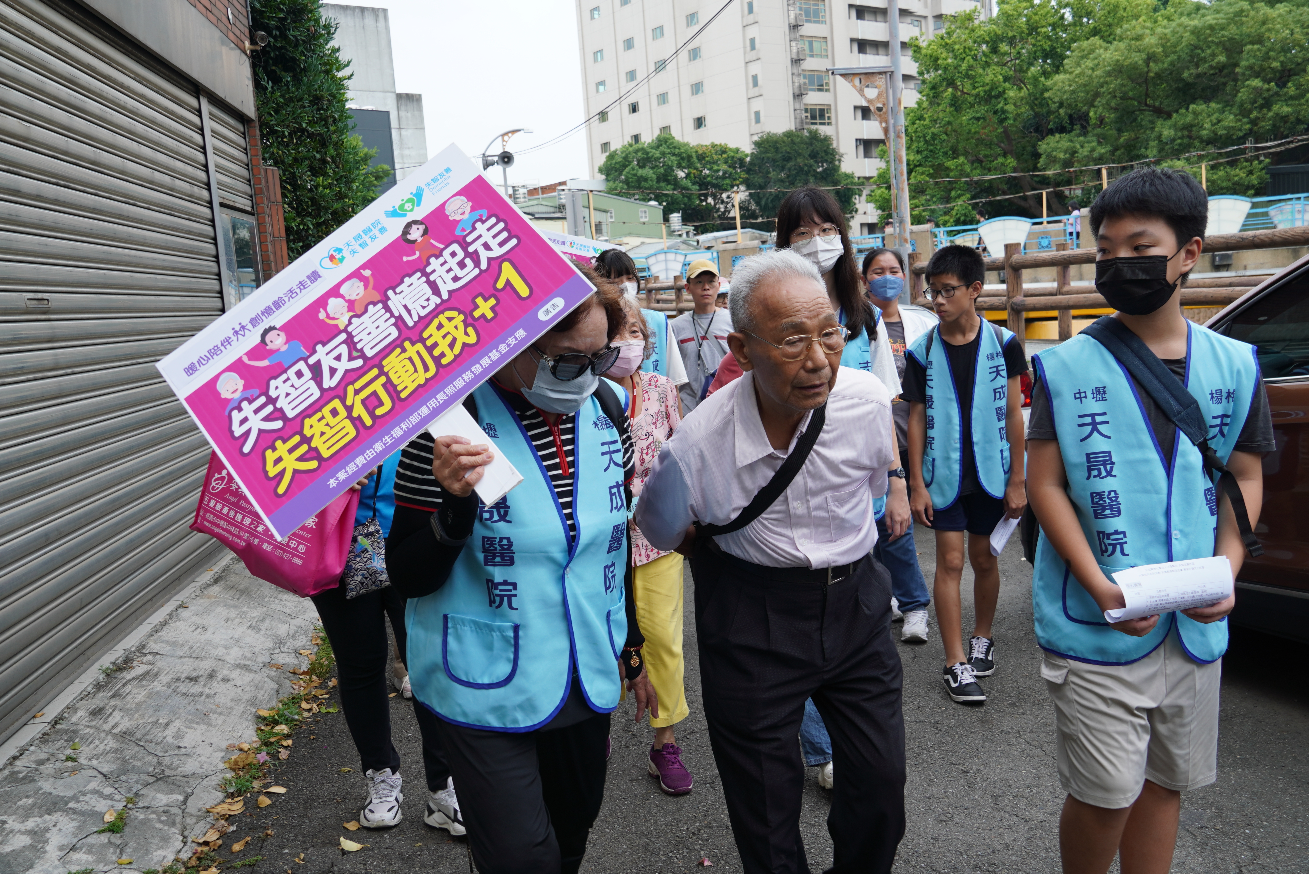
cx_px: 654
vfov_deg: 38.4
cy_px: 437
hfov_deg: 55.1
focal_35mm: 34
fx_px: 1255
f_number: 5.6
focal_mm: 23
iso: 100
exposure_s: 1/200
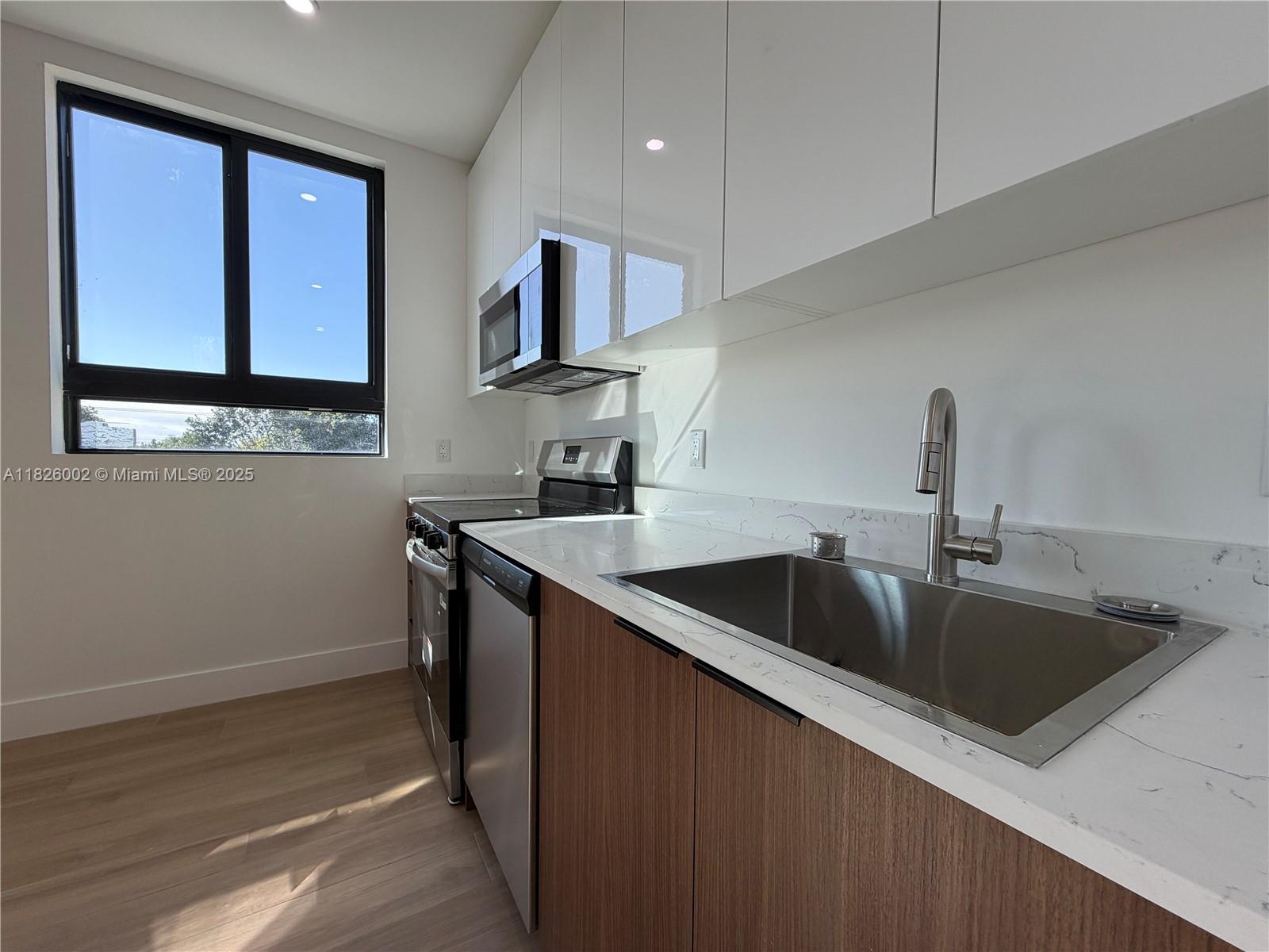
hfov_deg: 102.1
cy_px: 476
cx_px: 634
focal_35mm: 14
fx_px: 513
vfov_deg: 85.7
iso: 50
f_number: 2.2
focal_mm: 2.22
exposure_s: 1/163
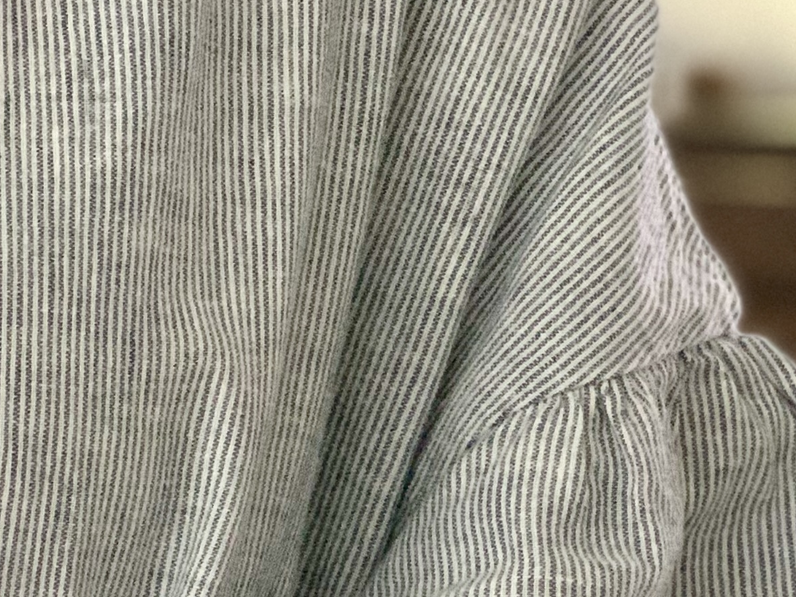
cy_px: 519
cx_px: -364
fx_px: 3519
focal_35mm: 153
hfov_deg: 12.3
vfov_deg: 9.7
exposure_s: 1/50
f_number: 2.4
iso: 320
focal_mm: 6
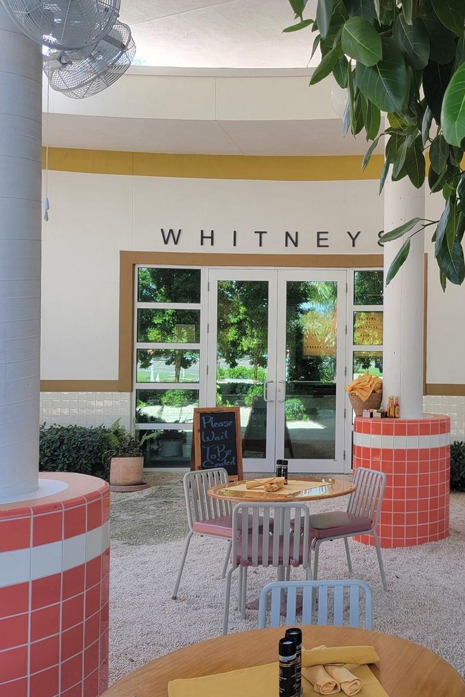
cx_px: 414
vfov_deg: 55.8
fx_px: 659
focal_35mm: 34
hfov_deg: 36.6
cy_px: 351
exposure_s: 1/120
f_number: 1.8
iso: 25
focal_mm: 6.7
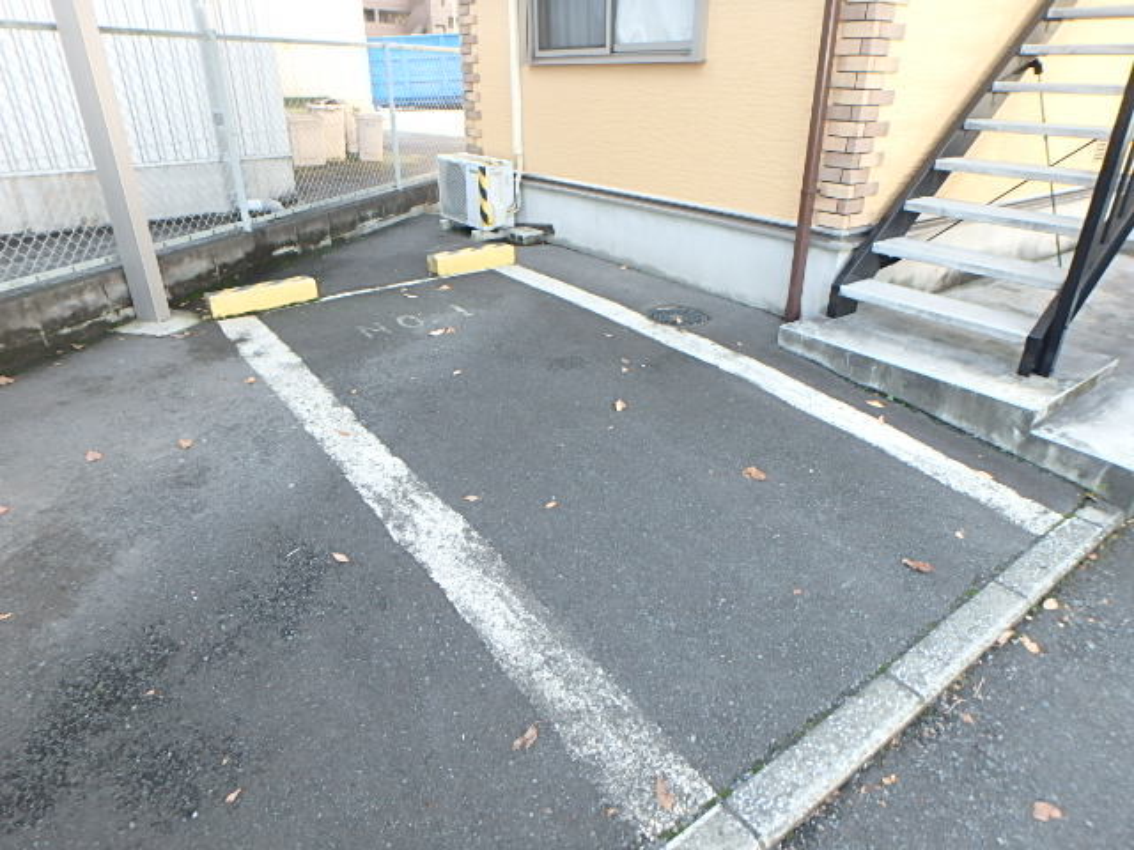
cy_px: 425
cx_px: 567
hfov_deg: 79.0
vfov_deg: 63.4
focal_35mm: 21
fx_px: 688
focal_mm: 3.7
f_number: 3.5
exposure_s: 1/80
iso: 125
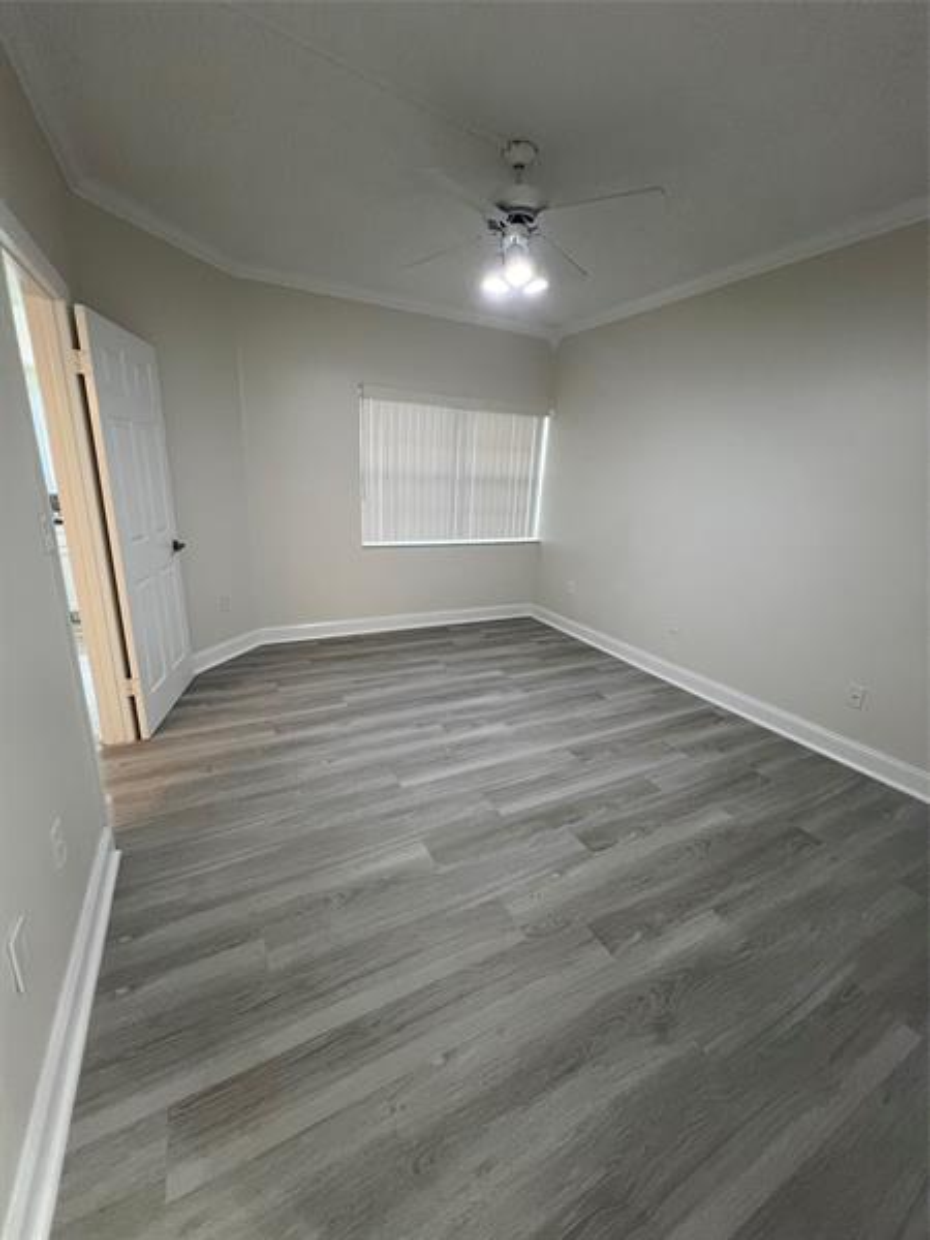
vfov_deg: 106.2
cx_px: 465
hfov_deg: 89.9
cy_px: 620
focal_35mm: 13
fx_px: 466
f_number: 1.8
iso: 160
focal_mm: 1.57
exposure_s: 1/60
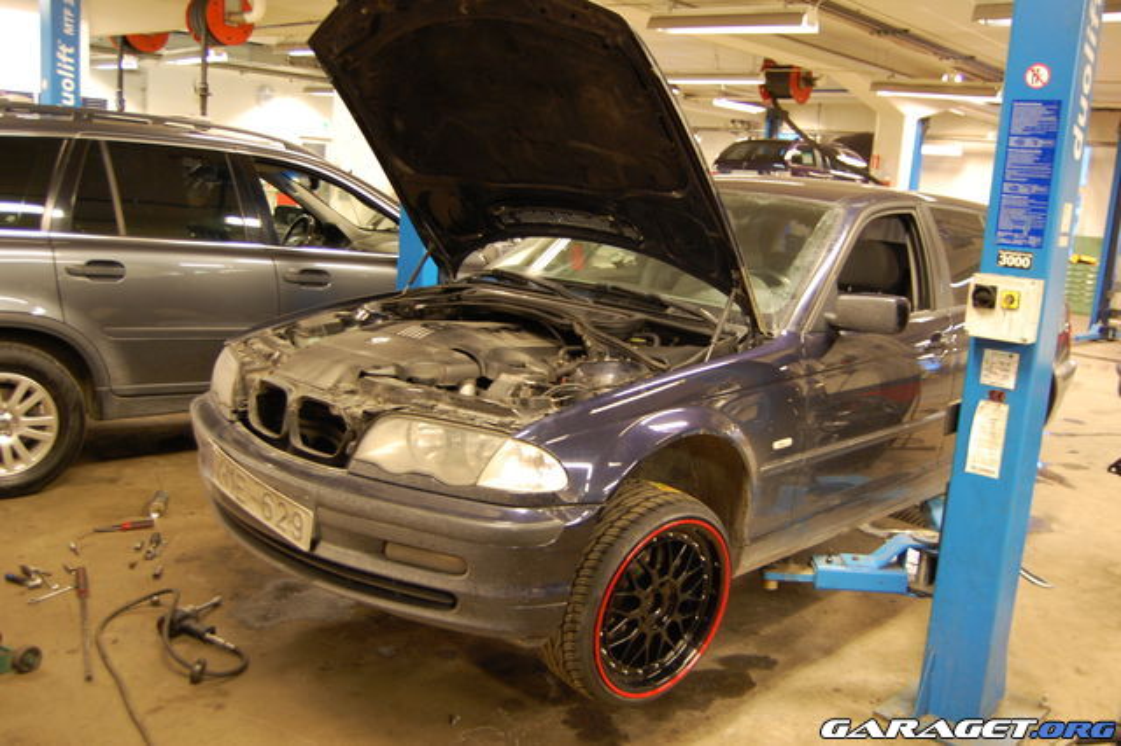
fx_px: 1027
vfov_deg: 39.9
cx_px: 560
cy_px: 373
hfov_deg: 57.2
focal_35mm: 33
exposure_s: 1/13
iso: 800
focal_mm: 22
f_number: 3.8
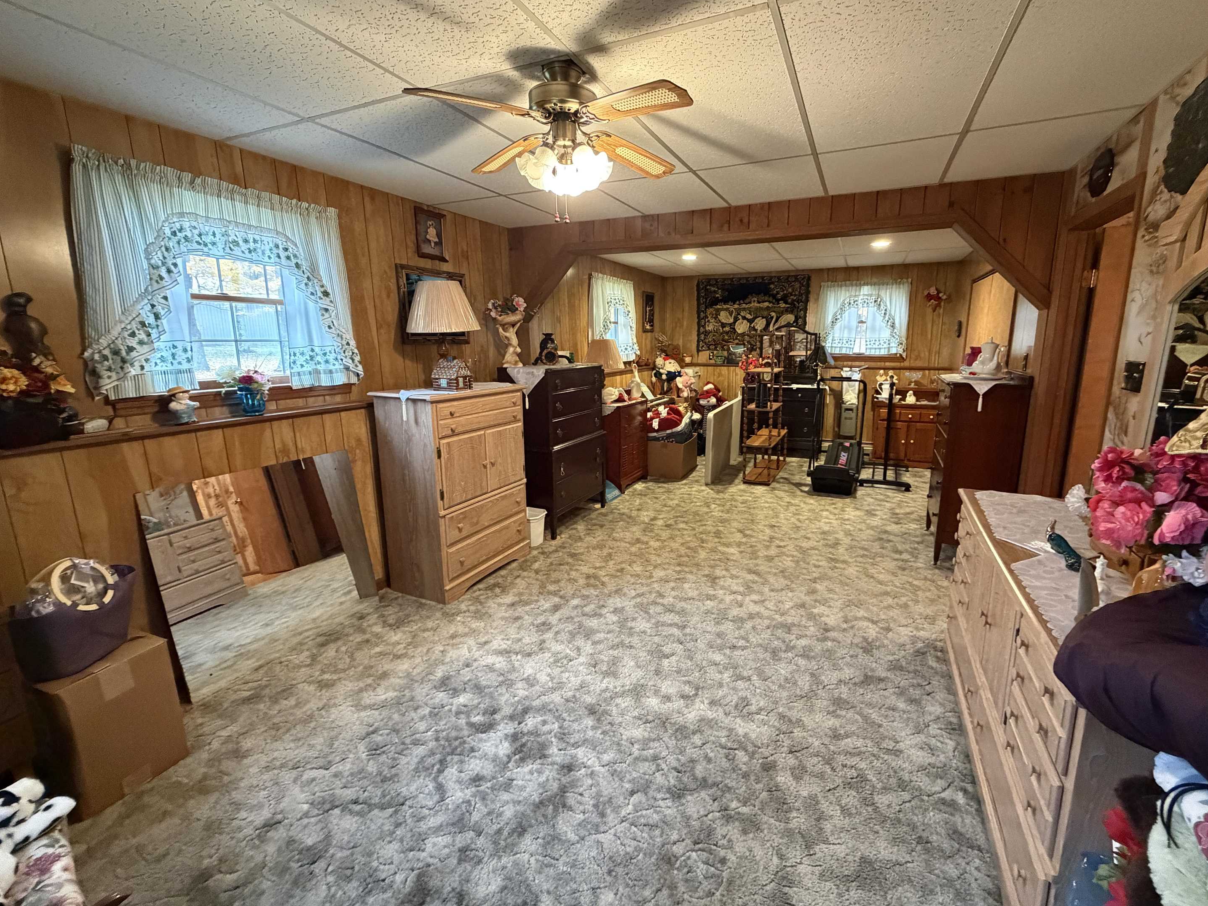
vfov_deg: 81.7
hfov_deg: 98.0
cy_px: 436
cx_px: 646
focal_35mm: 15
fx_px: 523
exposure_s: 1/60
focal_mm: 2.22
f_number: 2.2
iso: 800
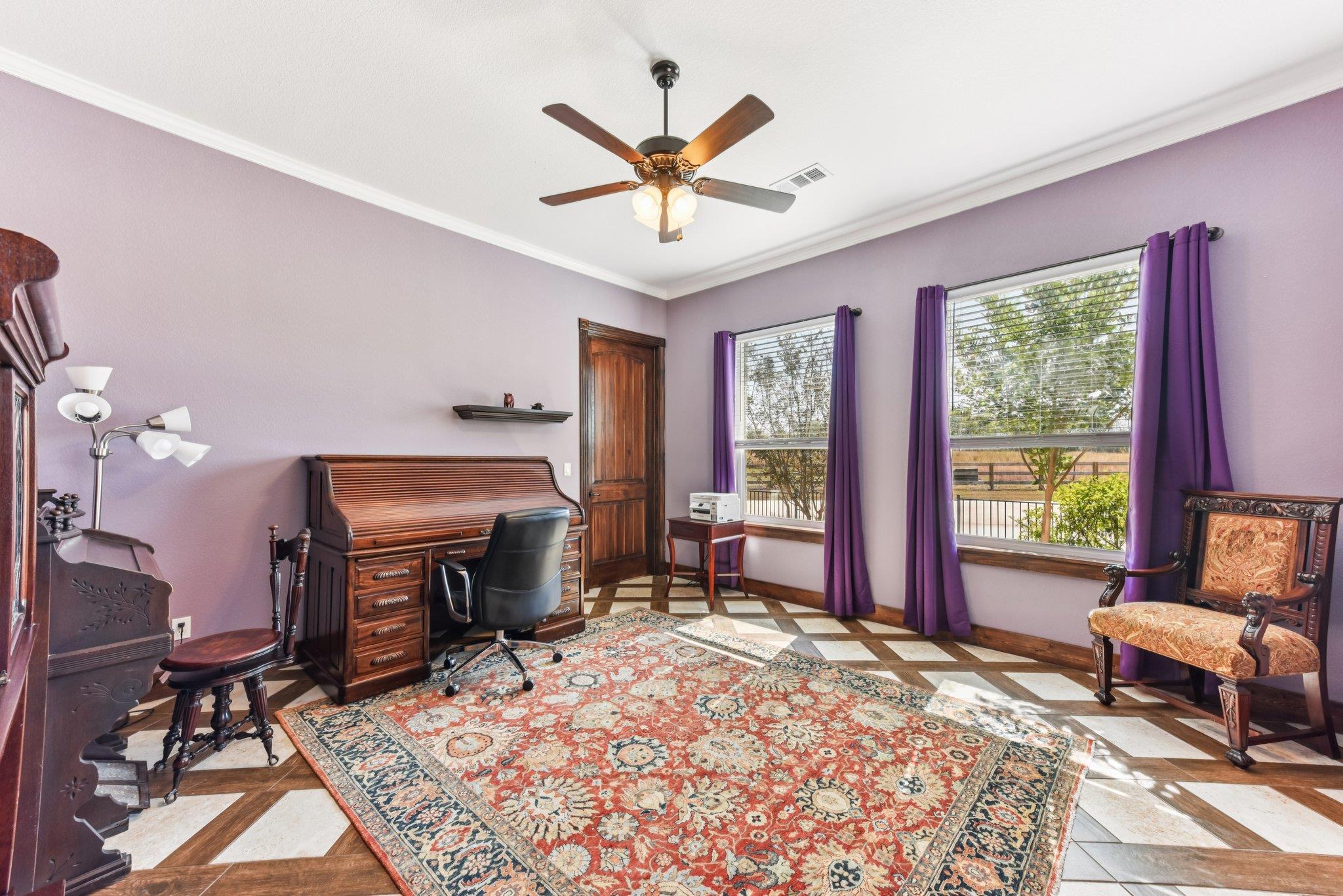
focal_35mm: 14
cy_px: 448
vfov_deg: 81.2
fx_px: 522
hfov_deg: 104.2
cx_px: 672
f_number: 8
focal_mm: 14
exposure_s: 1/40
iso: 400
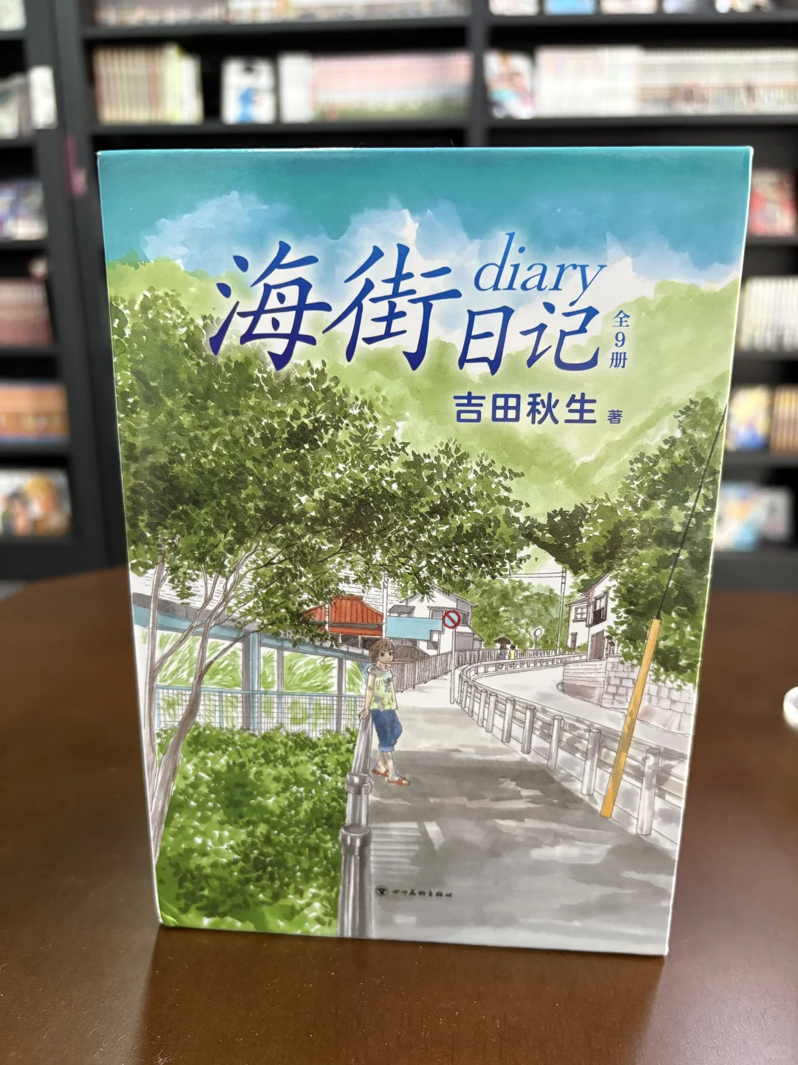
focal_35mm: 26
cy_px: 532
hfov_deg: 53.1
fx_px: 799
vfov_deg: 67.3
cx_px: 399
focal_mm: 5.96
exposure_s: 1/60
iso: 400
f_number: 1.6
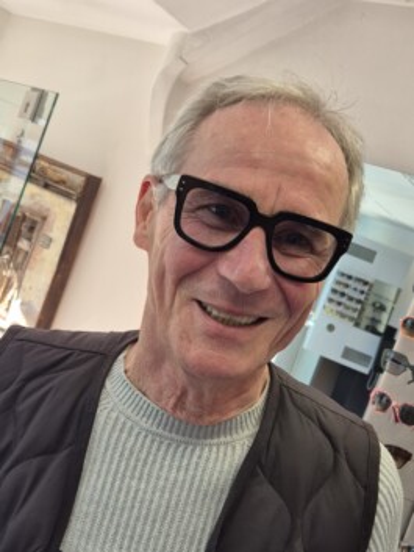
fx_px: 367
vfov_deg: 73.9
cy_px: 276
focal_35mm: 23
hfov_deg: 58.9
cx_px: 207
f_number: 1.8
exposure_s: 1/100
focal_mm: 5.4
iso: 32
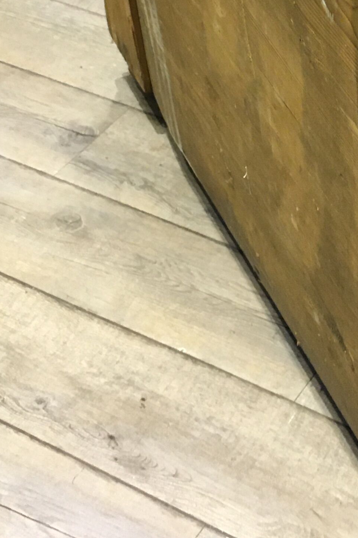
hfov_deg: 15.7
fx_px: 1253
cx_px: 422
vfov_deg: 23.0
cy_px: -32
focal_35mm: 84
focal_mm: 4.15
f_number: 2.2
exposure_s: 1/33
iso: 160
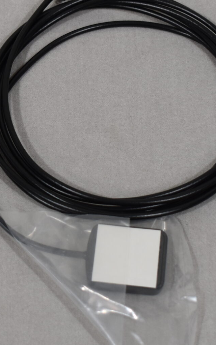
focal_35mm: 130
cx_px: 23
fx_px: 1224
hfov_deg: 10.0
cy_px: 125
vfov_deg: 16.0
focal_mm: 34
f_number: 5.6
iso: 400
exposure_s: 1/125
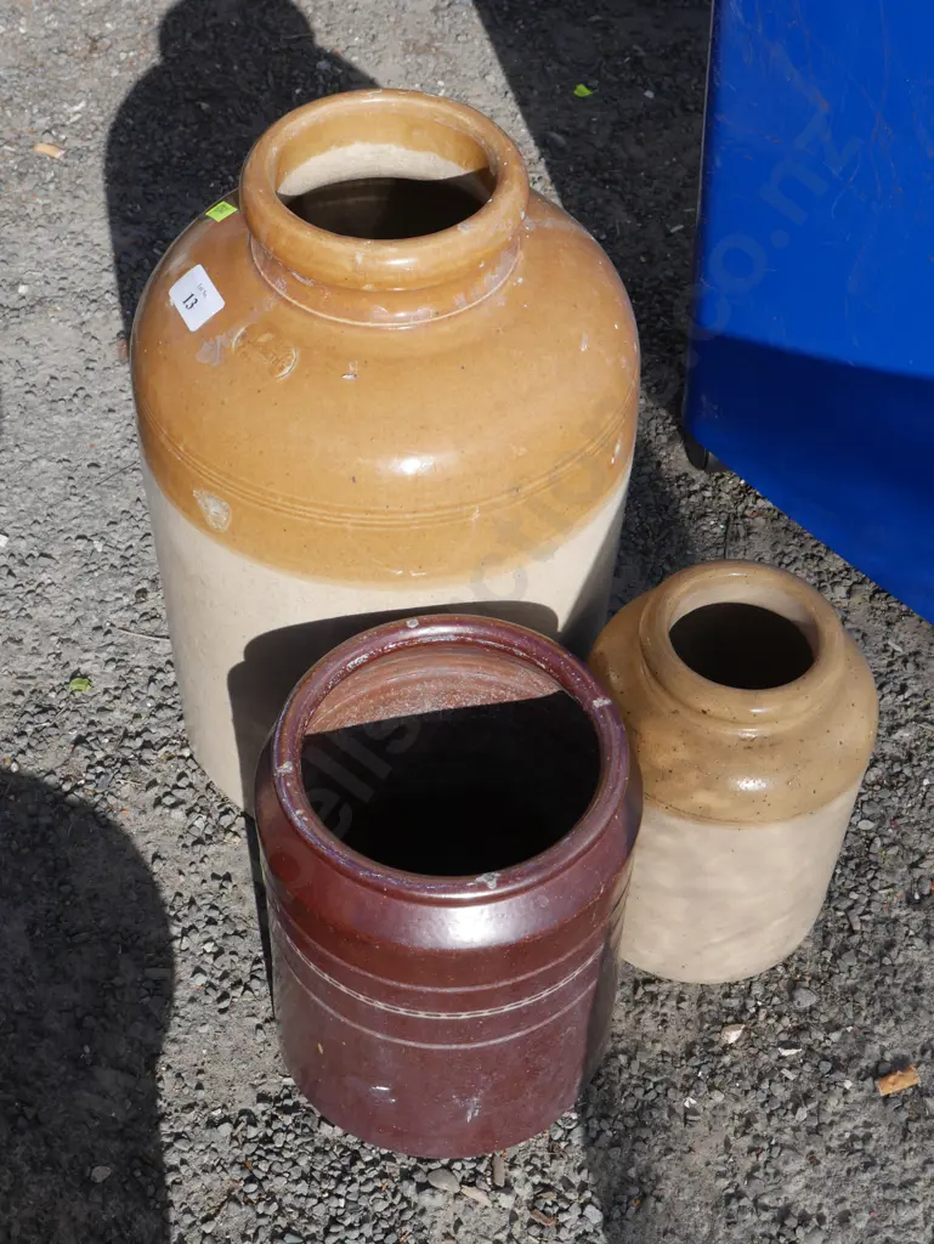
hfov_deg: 28.1
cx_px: 467
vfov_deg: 36.8
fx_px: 1869
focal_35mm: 52
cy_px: 622
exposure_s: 1/320
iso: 200
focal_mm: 26
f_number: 10
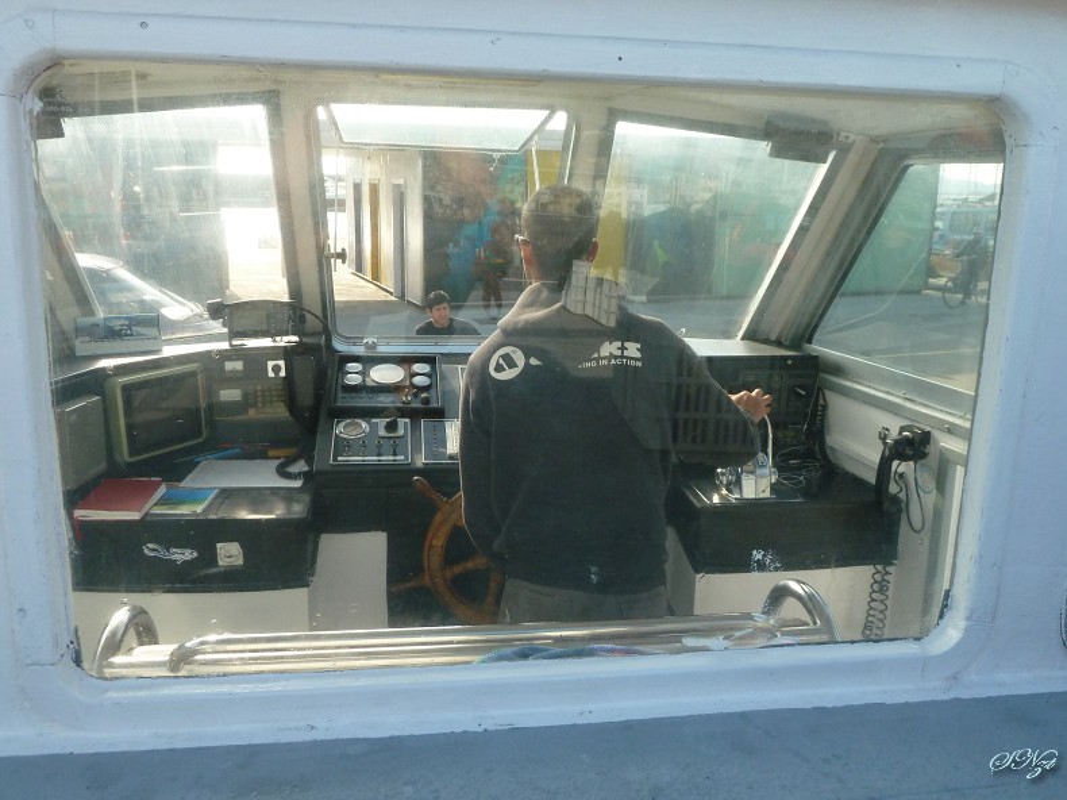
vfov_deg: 48.2
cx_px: 534
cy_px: 400
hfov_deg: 61.7
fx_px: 894
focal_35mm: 29
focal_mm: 4.7
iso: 200
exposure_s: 1/500
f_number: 3.4
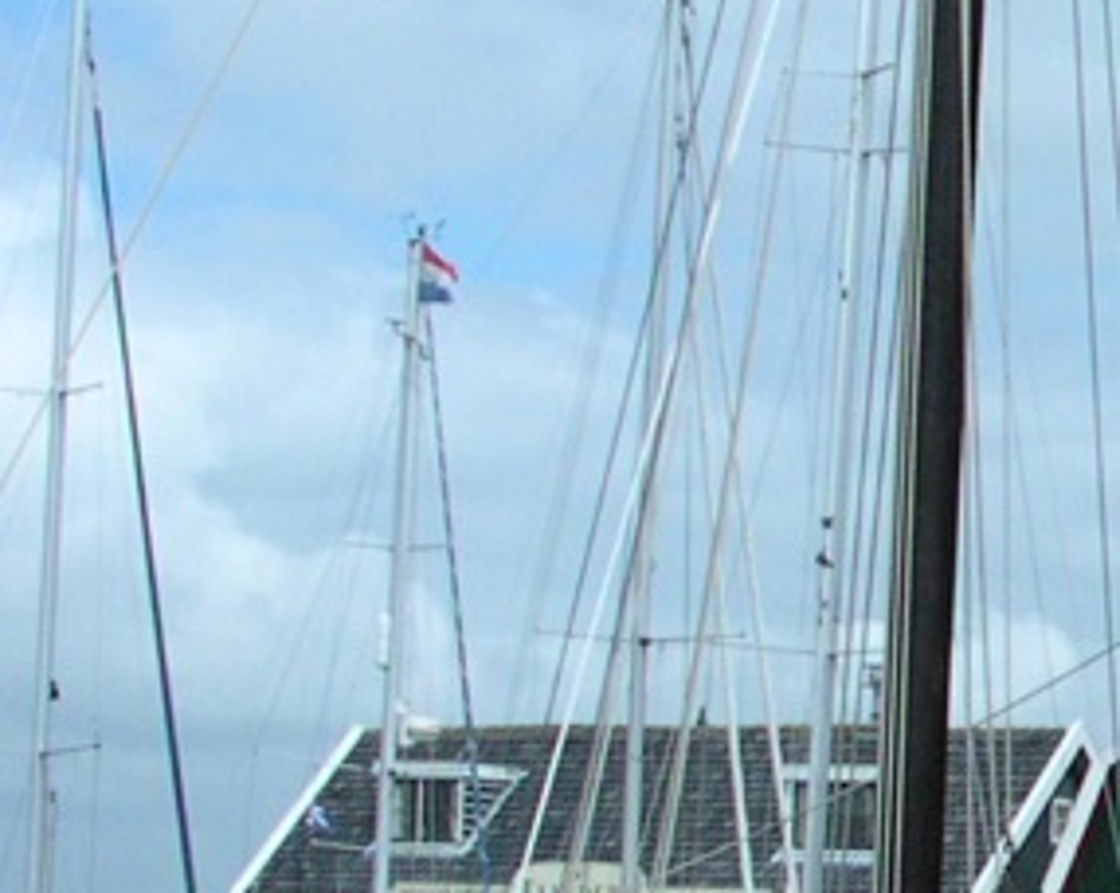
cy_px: 815
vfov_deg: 10.4
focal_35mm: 147
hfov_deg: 12.2
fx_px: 4866
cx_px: 1903
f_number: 4.8
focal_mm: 6.6
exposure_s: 1/457
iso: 100
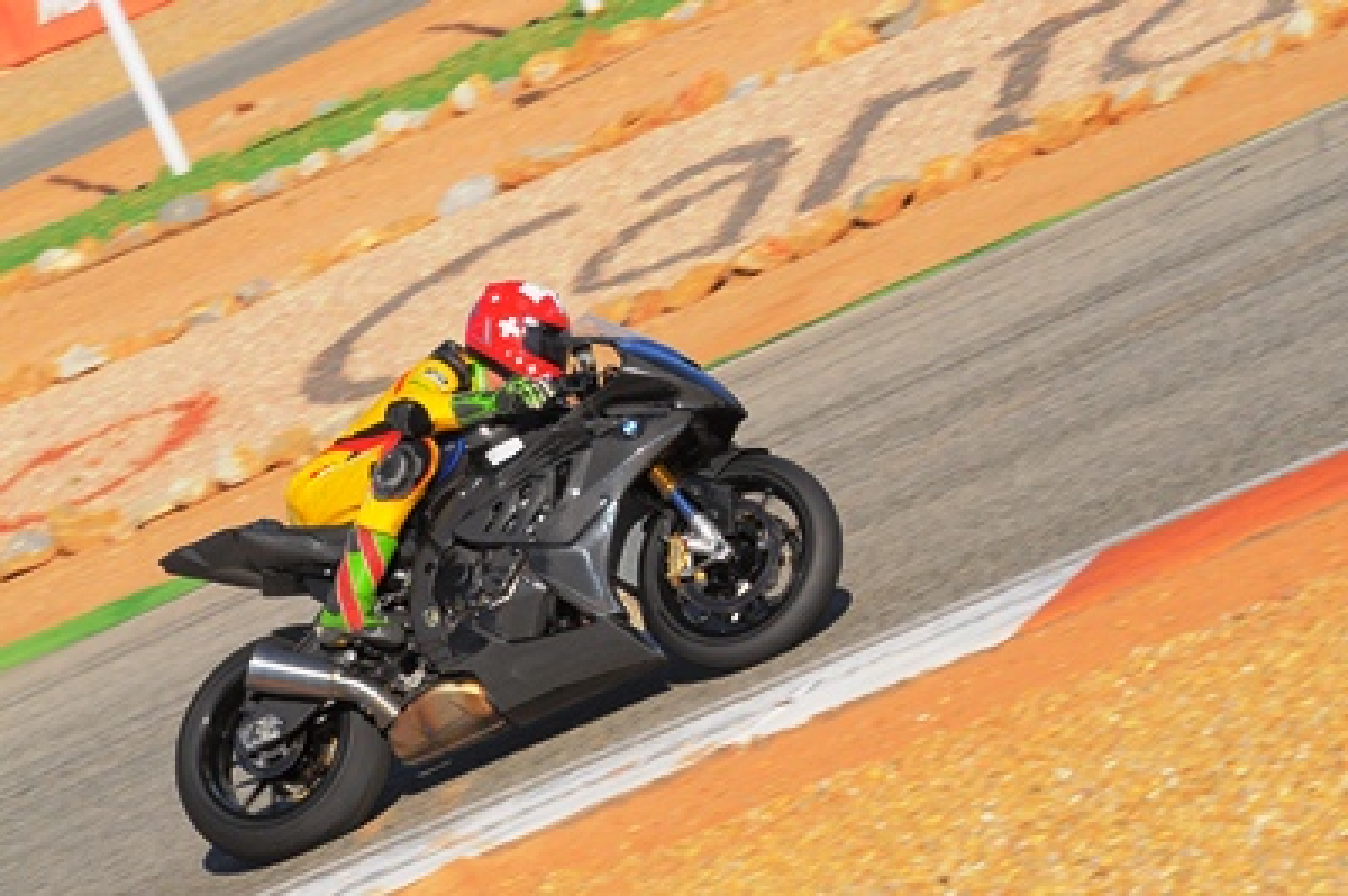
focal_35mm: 300
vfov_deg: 4.6
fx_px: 11224
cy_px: 448
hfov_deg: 6.9
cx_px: 674
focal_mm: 200
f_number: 11
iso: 1000
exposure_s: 1/1250
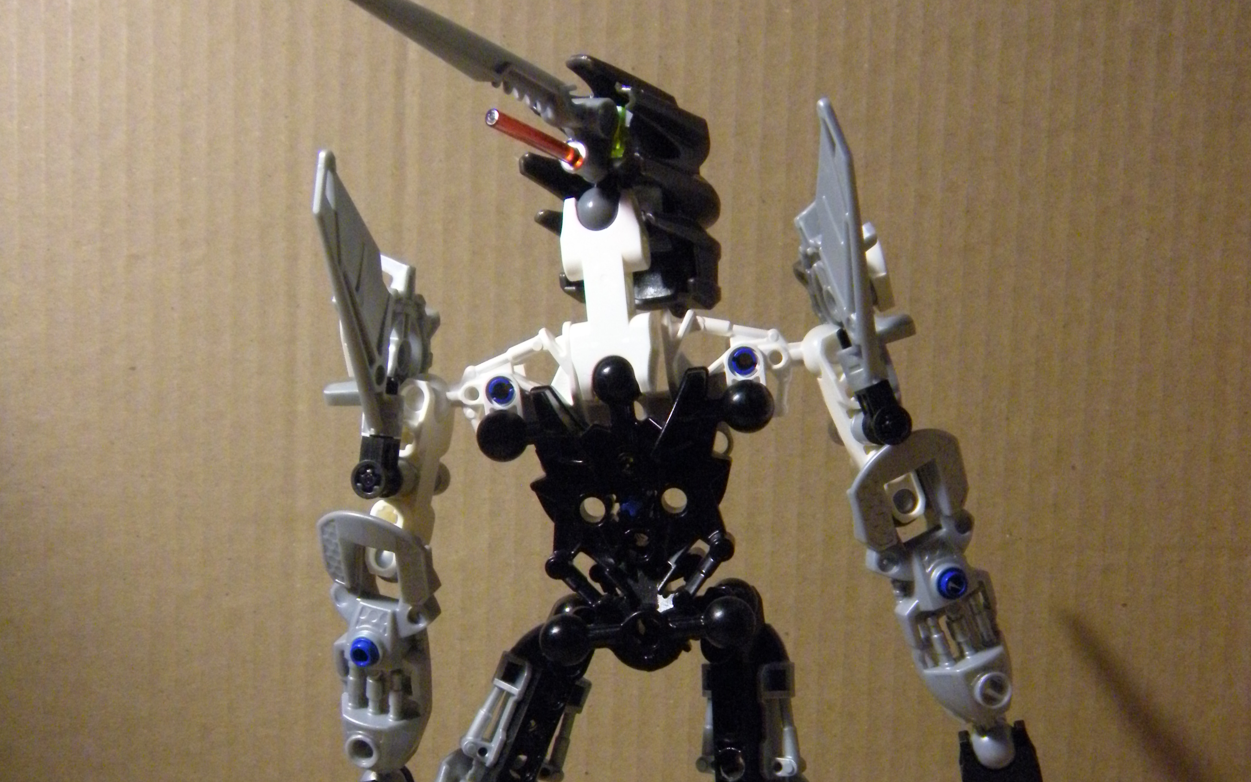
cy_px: 563
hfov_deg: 40.3
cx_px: 625
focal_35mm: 50
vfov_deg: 25.6
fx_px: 1705
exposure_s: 1/39.2
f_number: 3.8
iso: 400
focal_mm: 5.9
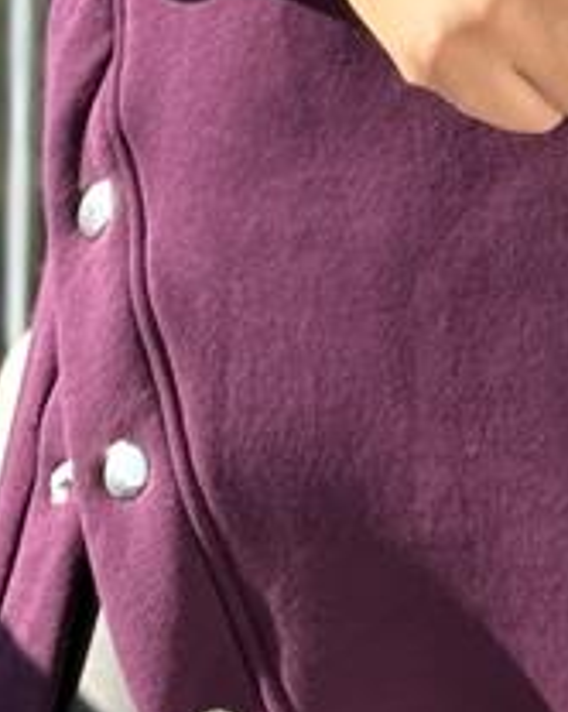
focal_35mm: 301
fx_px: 6334
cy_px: -272
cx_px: 831
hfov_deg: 5.1
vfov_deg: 6.4
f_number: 1.78
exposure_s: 1/802
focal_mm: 6.76
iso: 100
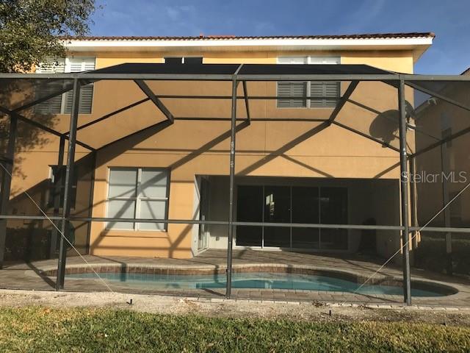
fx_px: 380
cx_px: 235
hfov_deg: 63.4
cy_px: 176
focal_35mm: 28
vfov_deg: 49.7
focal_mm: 3.99
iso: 20
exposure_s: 1/1916
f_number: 1.8
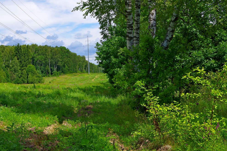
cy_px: 67
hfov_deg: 30.9
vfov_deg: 20.9
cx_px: 93
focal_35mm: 65
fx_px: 410
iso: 100
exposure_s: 1/200
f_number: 8
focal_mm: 36
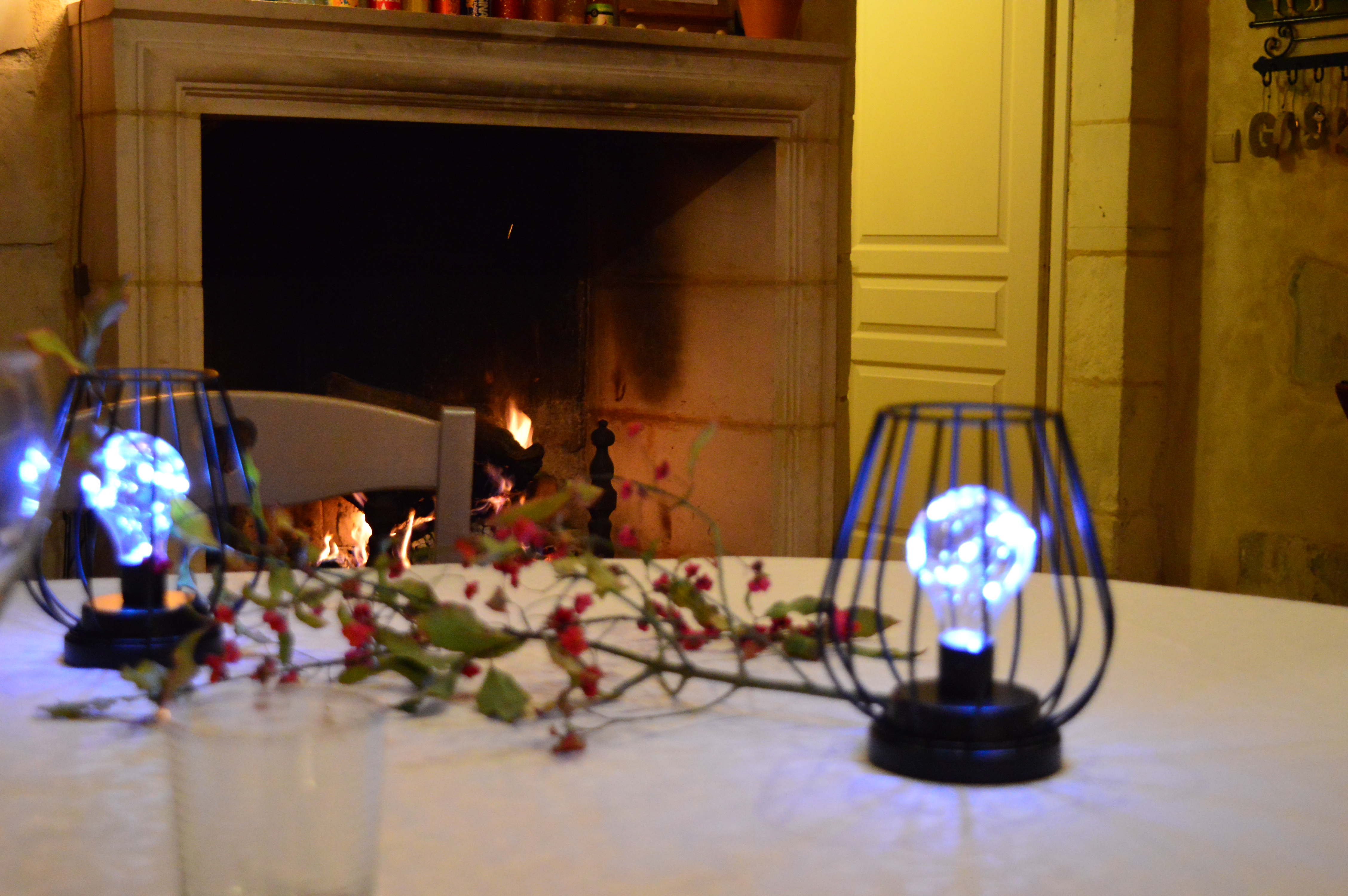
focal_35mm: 52
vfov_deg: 25.7
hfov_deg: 37.9
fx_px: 1964
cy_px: 448
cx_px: 674
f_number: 4.5
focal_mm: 35
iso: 3600
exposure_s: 1/60
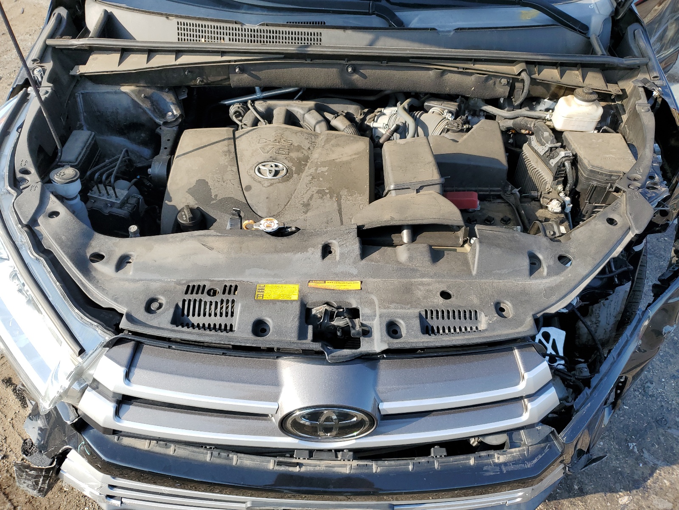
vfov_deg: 53.1
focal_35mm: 26
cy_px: 255
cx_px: 340
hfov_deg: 67.3
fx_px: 510
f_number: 1.5
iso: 50
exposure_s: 1/833
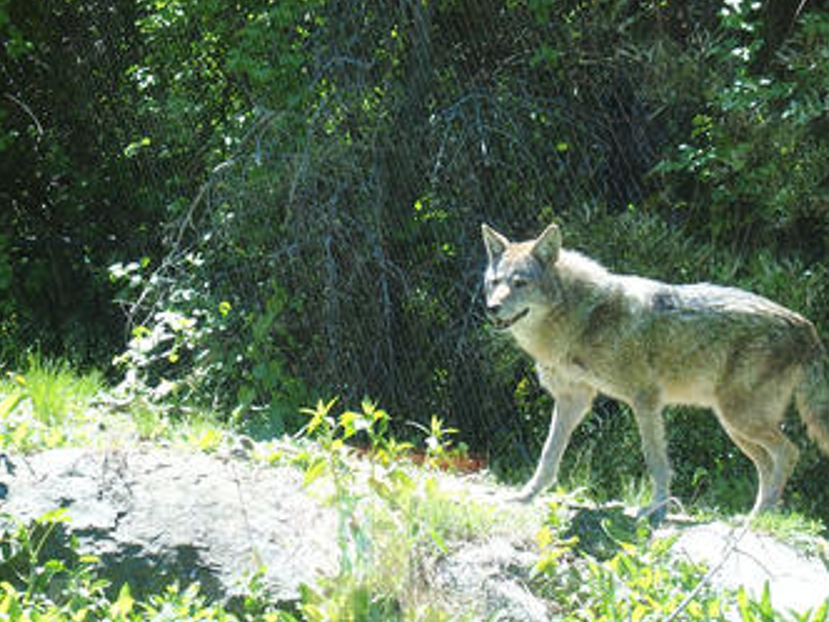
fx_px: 3640
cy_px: 265
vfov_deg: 9.8
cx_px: 395
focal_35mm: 152
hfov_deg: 13.0
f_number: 3.5
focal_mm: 24
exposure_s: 1/200
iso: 100
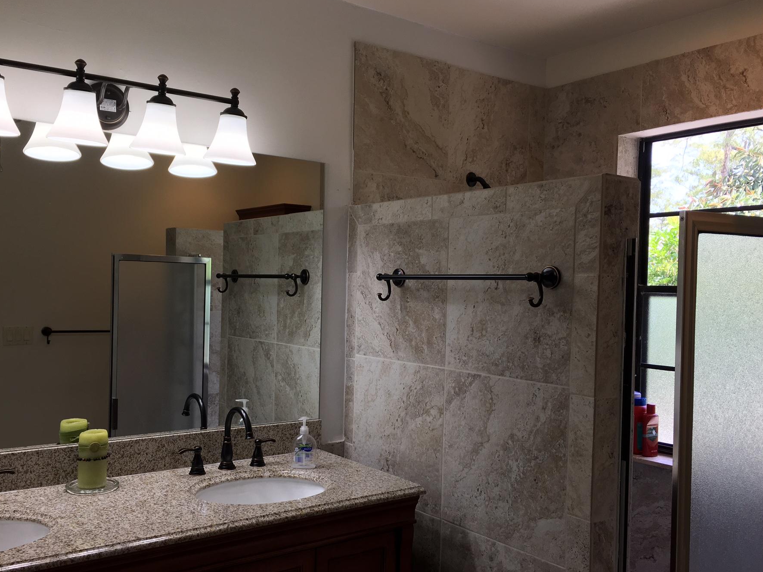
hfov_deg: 55.3
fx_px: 727
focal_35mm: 33
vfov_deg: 42.9
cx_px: 355
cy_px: 305
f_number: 2.2
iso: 25
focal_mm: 4.15
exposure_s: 1/60
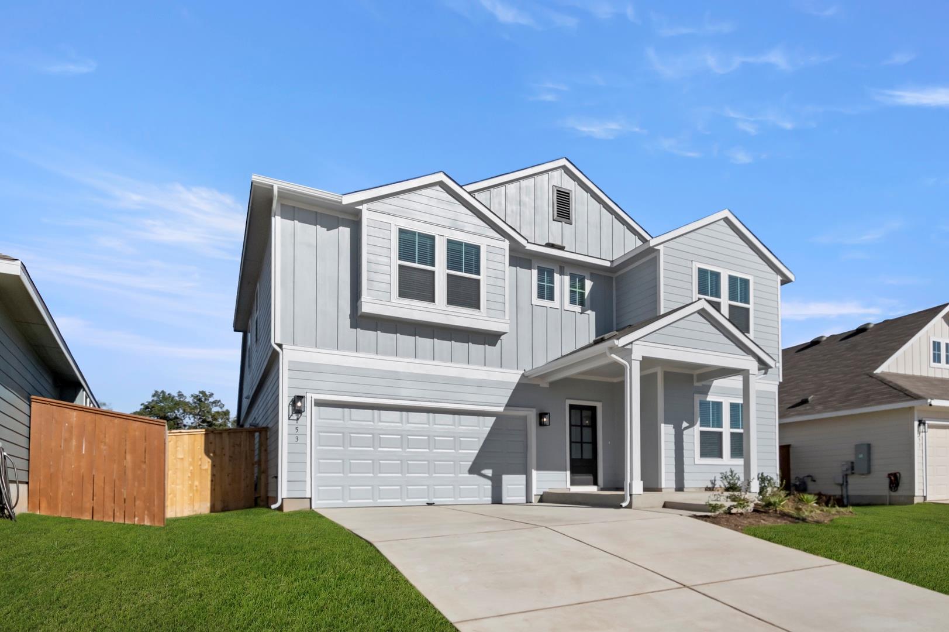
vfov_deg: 36.8
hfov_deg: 53.2
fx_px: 948
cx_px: 474
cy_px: 316
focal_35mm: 36
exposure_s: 1/3200
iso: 400
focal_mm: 24
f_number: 8
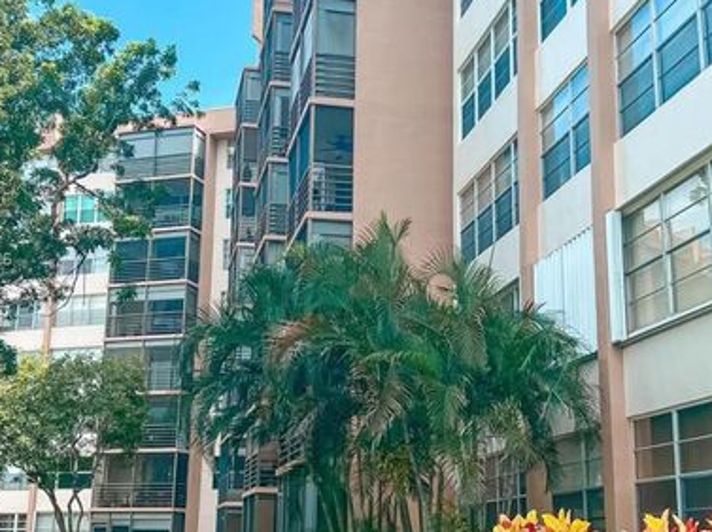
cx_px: 353
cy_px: 261
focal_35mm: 41
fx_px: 843
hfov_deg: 45.8
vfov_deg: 35.1
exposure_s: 1/2000
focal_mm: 5.7
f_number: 1.5
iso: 50
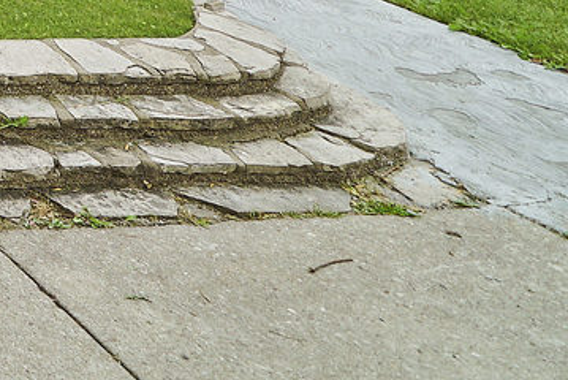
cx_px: -634
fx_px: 853
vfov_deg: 16.6
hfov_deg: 18.0
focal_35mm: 54
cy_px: -437
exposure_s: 1/80
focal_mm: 12
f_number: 7.1
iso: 100
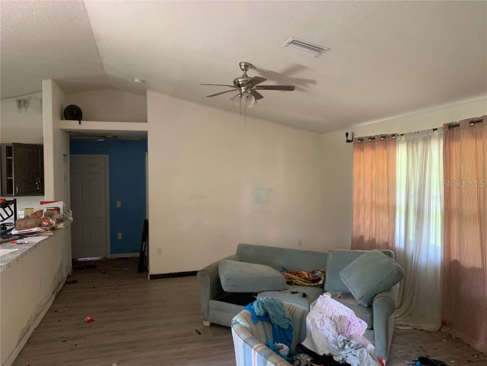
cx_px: 244
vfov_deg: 53.1
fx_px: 366
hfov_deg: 67.3
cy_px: 183
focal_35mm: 26
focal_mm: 4.25
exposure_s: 1/60
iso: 320
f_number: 1.8
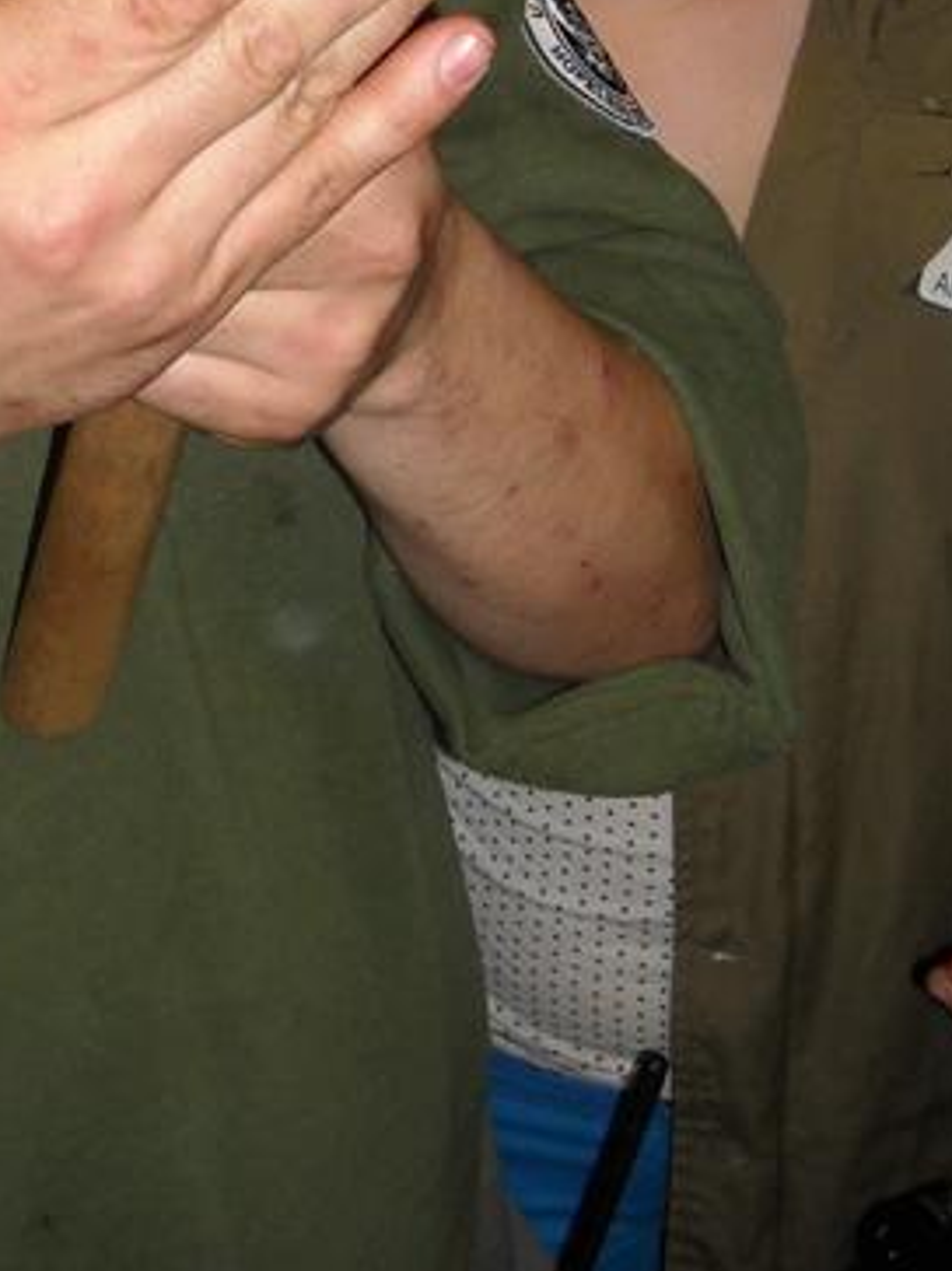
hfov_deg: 19.6
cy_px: -18
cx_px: 133
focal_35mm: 74
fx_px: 2715
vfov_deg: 25.0
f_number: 2.8
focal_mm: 5.7
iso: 200
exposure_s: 1/60
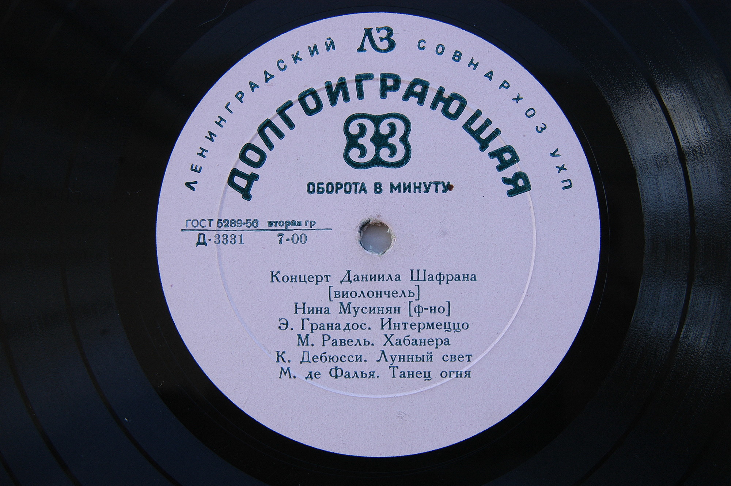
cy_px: 243
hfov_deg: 37.9
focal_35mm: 52
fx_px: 1065
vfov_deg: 25.7
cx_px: 366
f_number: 5.6
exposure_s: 1/125
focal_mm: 35
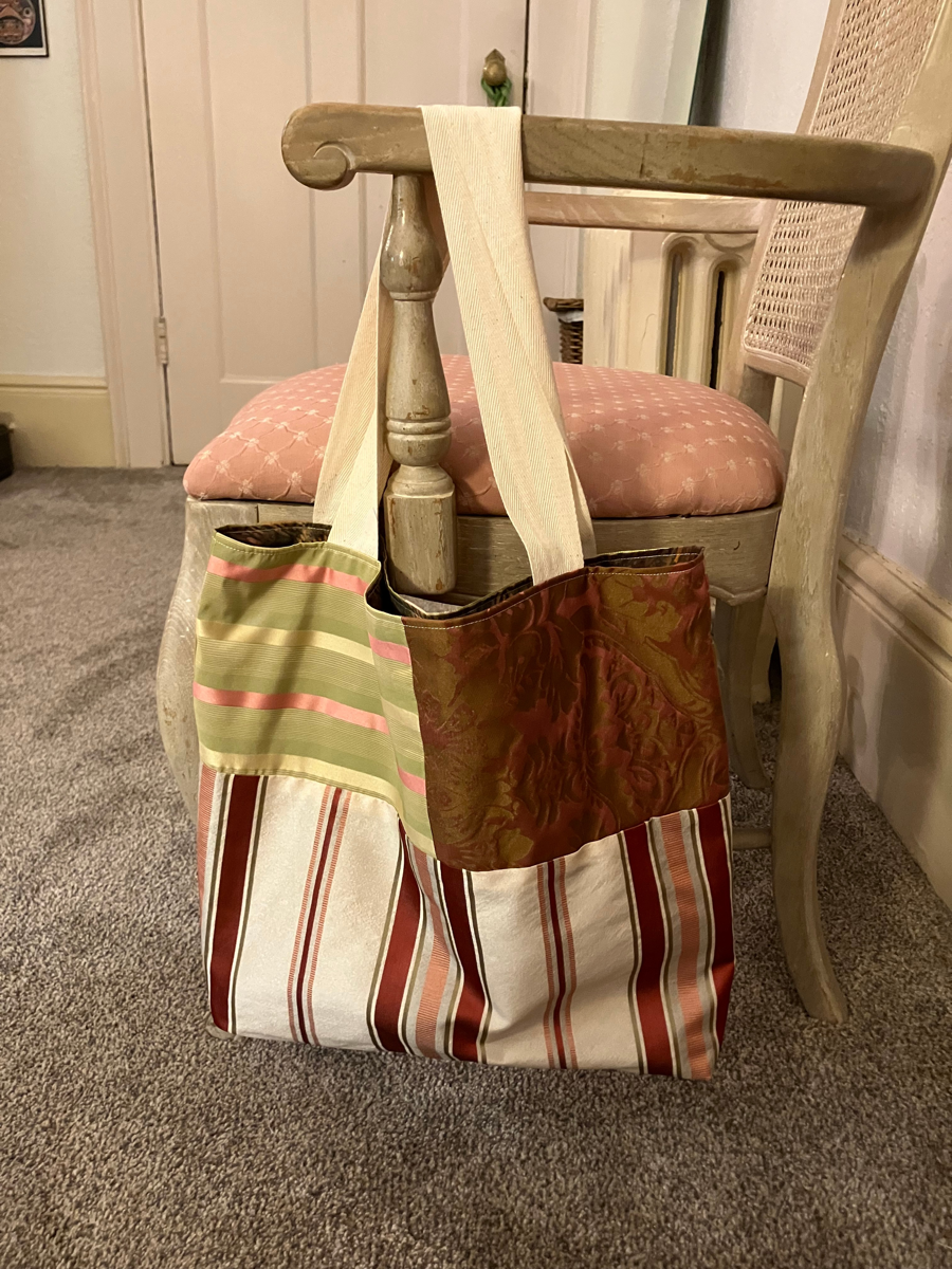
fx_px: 1027
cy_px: 634
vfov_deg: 63.4
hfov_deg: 49.7
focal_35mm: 28
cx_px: 476
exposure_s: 1/30
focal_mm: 3.99
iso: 400
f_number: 1.8
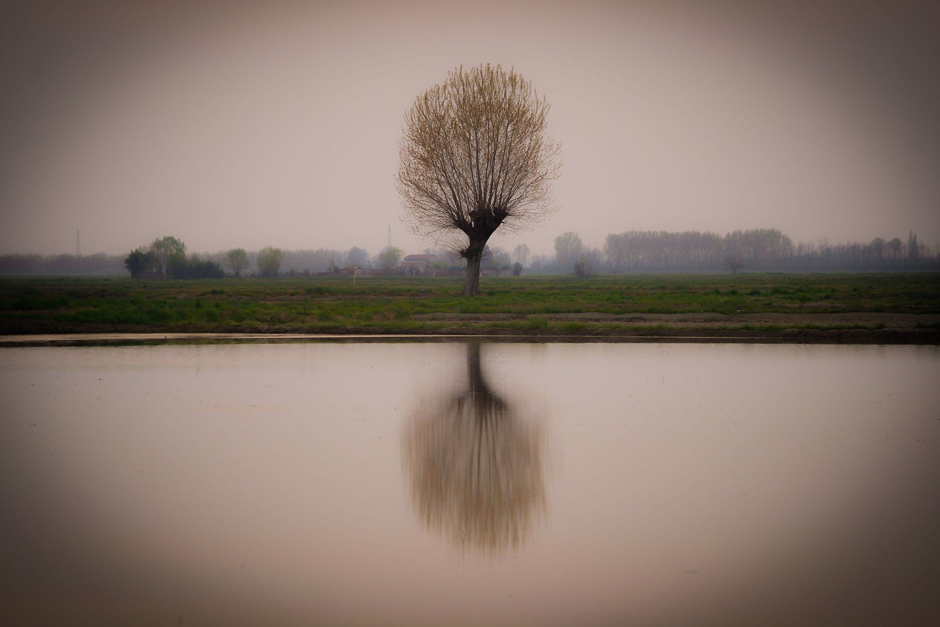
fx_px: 1306
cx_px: 470
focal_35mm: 50
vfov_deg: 27.0
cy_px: 314
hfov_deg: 39.6
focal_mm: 50
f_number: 1.4
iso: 50
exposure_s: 1/125
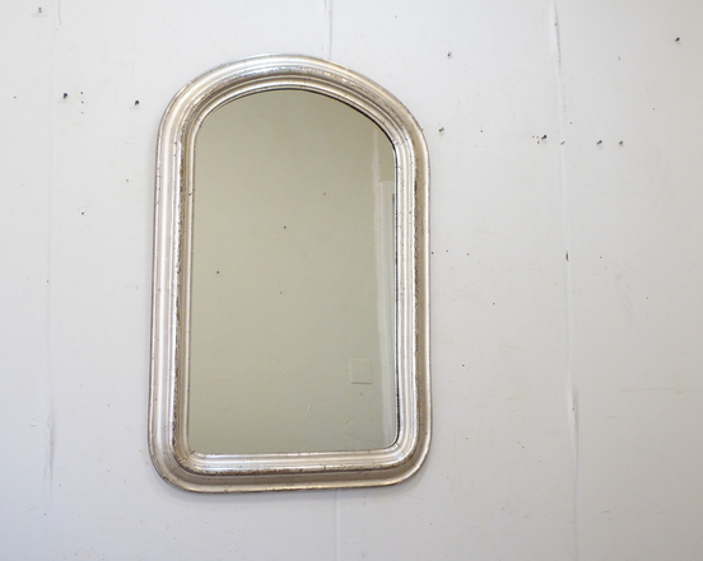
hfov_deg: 36.0
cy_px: 282
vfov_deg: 29.1
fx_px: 1081
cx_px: 340
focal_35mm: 52
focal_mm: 8.4
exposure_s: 1/40
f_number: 4
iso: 400
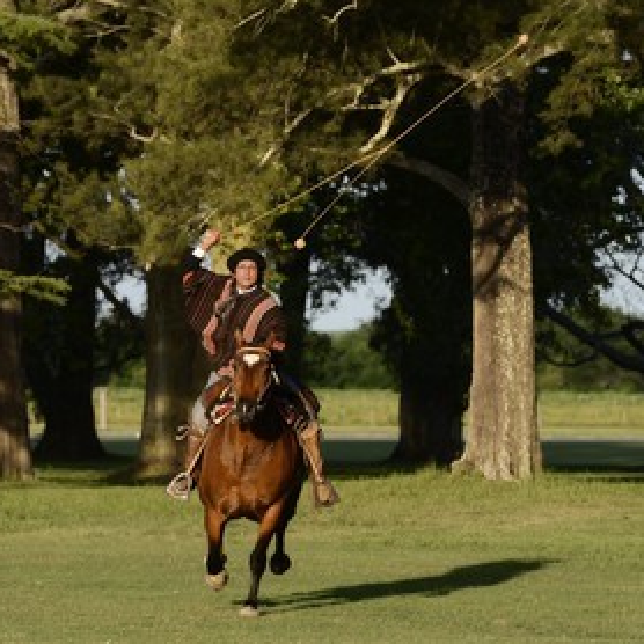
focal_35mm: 257
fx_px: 5409
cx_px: 354
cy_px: 322
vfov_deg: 6.8
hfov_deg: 6.8
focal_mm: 200
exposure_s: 1/800
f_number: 7.1
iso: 400
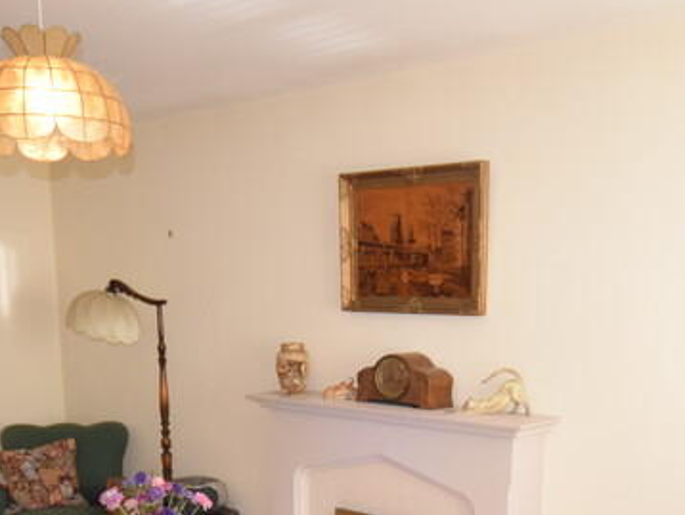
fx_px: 899
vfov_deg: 30.1
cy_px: 495
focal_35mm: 45
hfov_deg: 41.7
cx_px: 321
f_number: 5.6
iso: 450
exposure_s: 1/125
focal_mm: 11
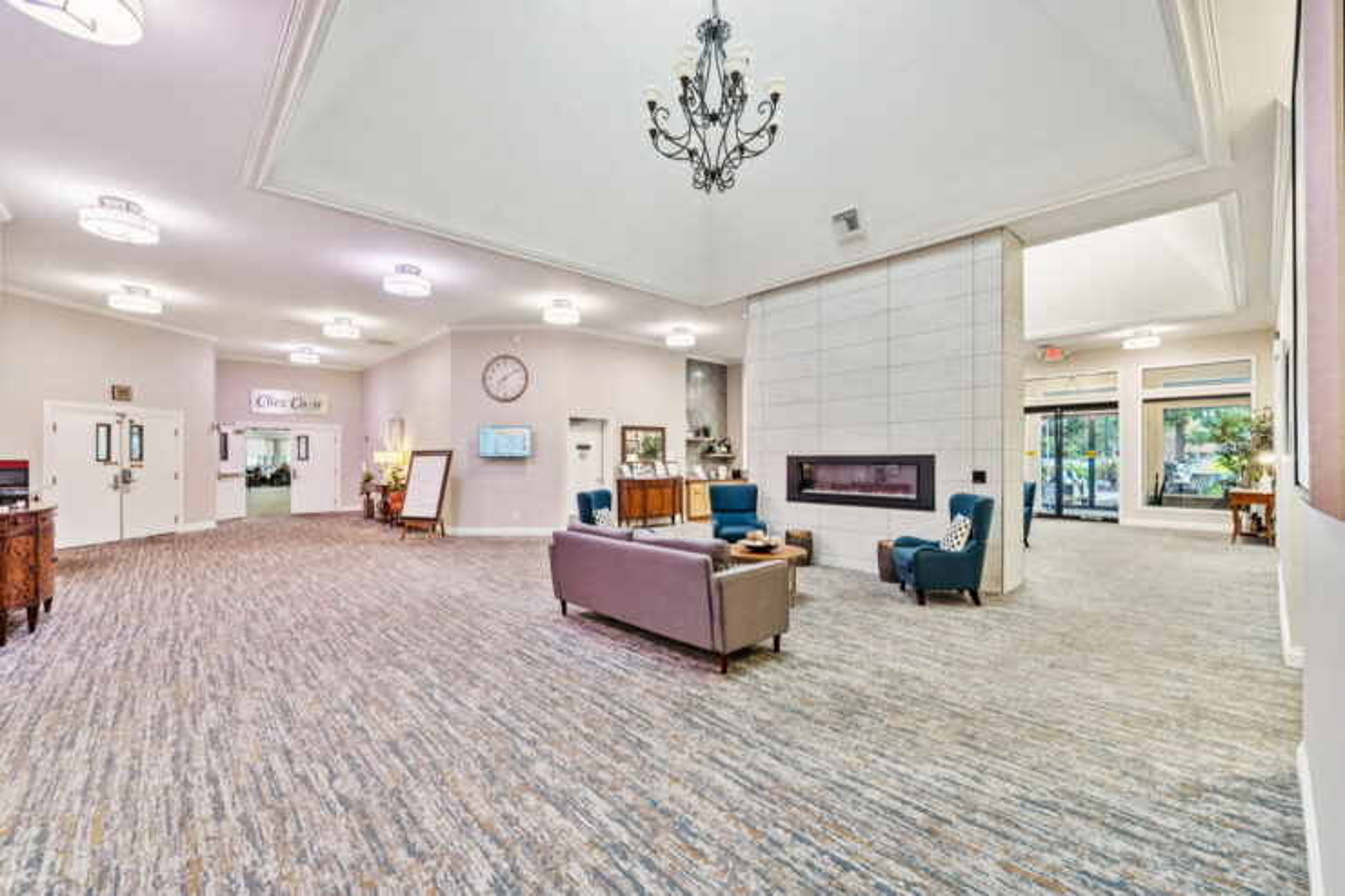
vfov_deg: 81.2
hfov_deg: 104.3
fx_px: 523
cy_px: 448
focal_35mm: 14
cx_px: 672
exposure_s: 1/30
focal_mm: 14
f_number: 5.6
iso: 1600
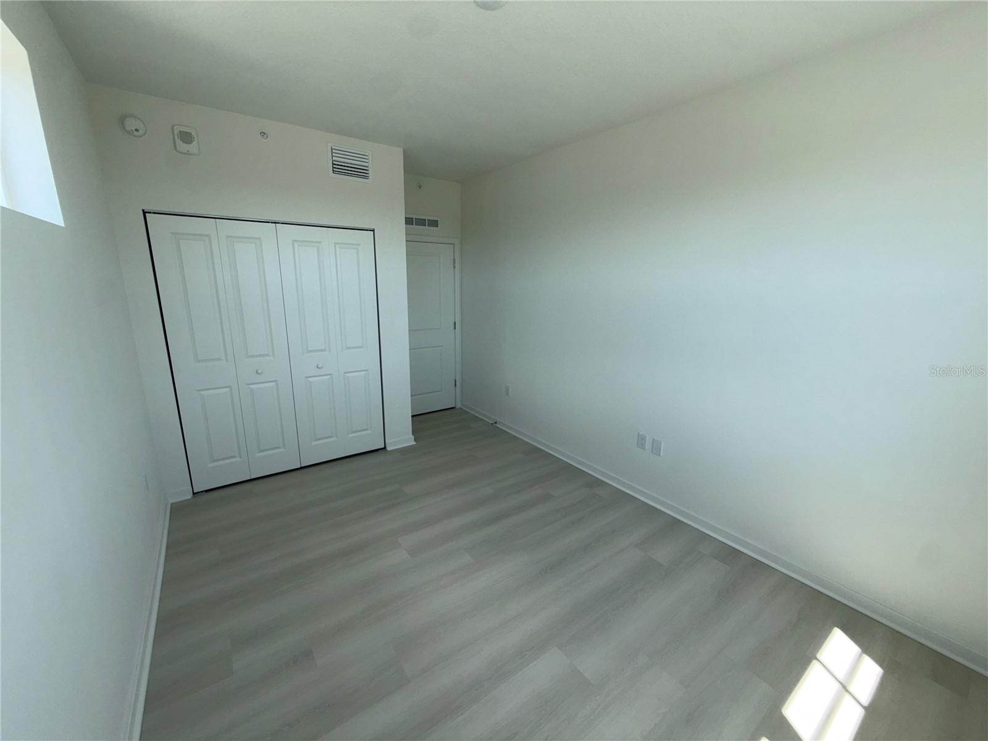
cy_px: 370
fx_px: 400
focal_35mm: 14
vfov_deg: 85.7
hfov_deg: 102.1
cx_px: 494
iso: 16
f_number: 2.2
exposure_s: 1/158
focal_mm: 2.22
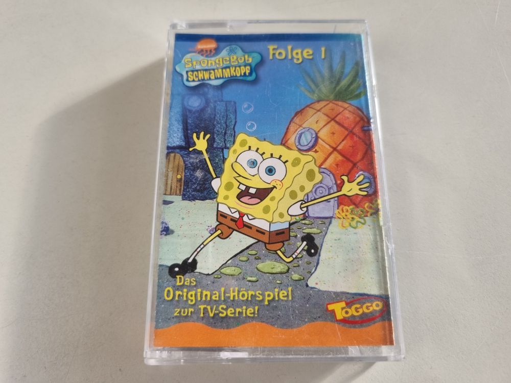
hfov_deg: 67.3
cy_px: 192
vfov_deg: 53.1
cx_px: 256
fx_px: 384
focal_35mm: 26
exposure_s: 1/154
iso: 50
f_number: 1.8
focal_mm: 5.4
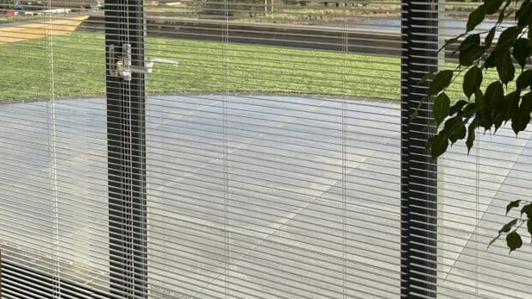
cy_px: -7
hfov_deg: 43.7
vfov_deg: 24.2
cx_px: 288
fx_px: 663
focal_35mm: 47
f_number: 1.6
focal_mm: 4.2
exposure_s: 1/888
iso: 32
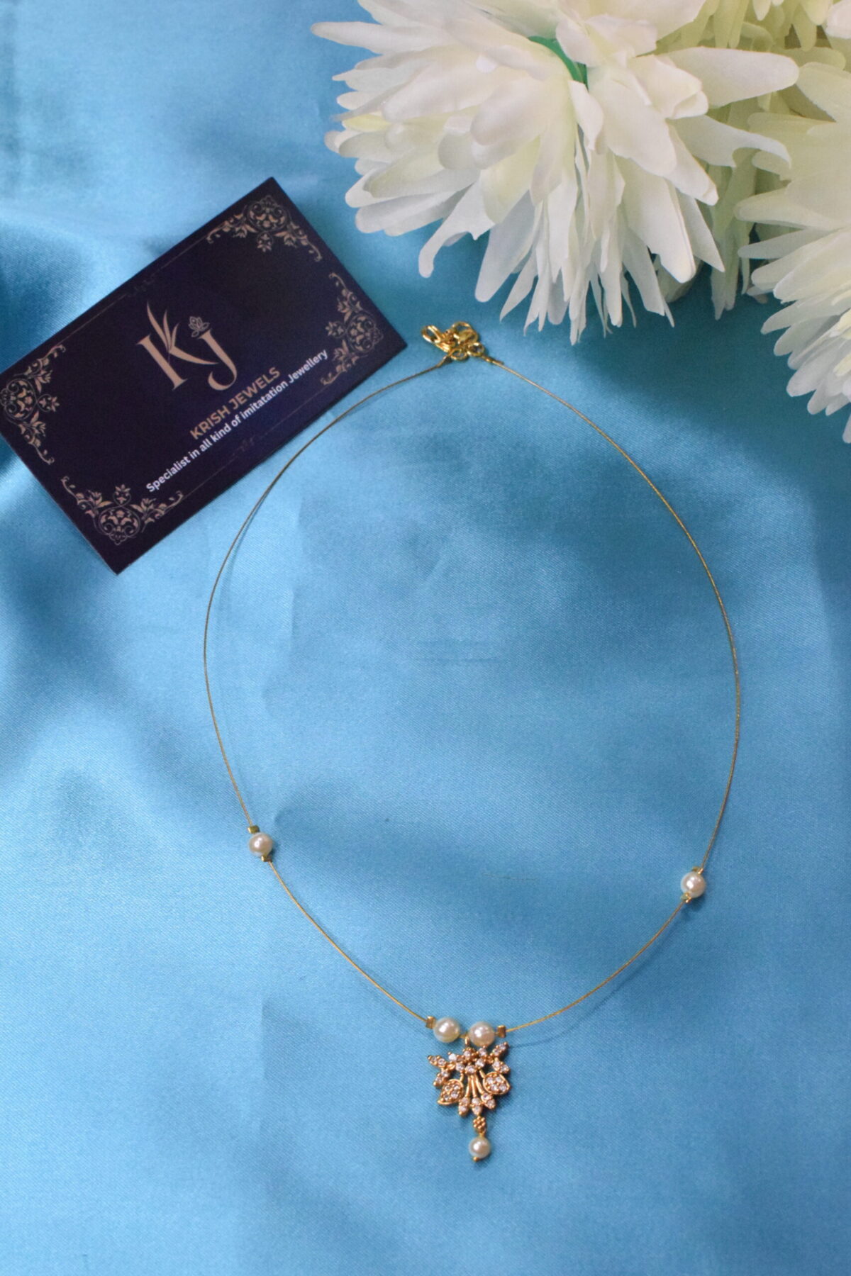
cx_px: 426
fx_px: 1702
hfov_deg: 28.1
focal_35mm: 48
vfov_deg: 41.1
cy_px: 638
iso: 8000
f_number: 11
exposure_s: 1/60
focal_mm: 32
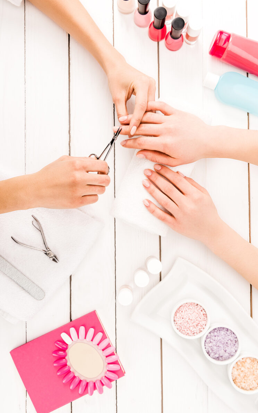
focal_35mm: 37
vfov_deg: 52.7
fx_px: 416
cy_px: 207
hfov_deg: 34.4
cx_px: 119
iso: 100
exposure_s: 1/200
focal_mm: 36
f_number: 10
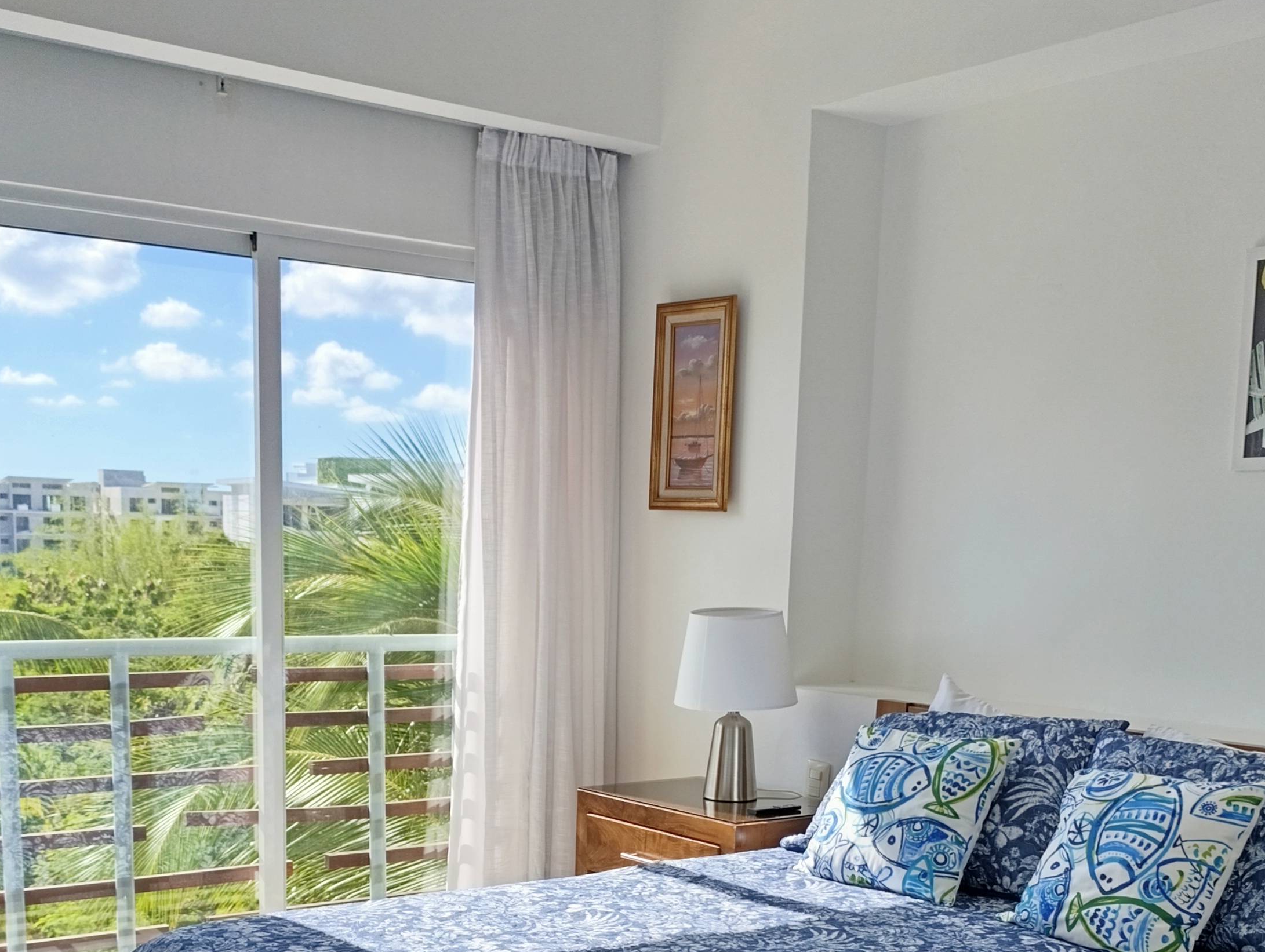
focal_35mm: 43
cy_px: 819
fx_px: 1574
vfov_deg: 32.3
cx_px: 584
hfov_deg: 43.8
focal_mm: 6.14
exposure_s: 1/137
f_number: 1.6
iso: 50
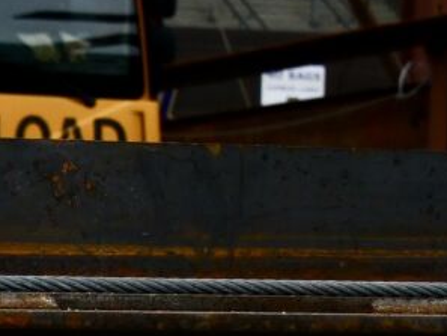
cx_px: -264
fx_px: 4276
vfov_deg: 4.5
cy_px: 587
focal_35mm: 331
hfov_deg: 5.9
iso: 1250
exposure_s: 1/640
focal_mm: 58
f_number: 16
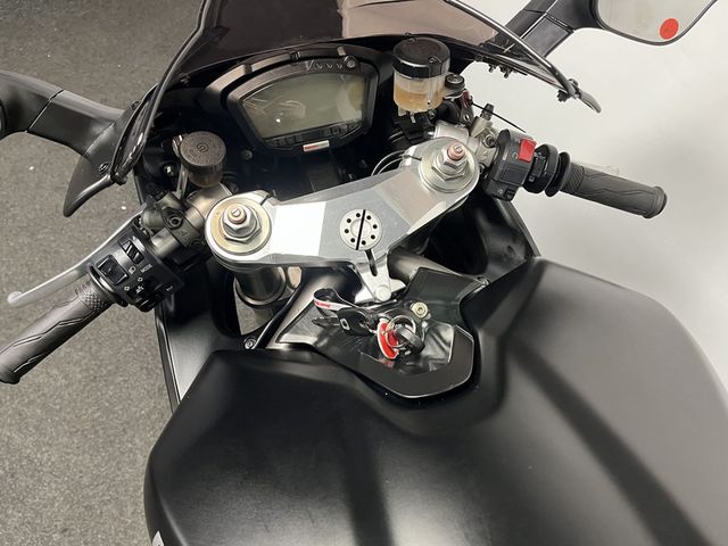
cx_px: 364
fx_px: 547
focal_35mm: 26
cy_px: 273
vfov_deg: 53.1
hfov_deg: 67.3
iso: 250
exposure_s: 1/50
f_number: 1.6
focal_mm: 5.1
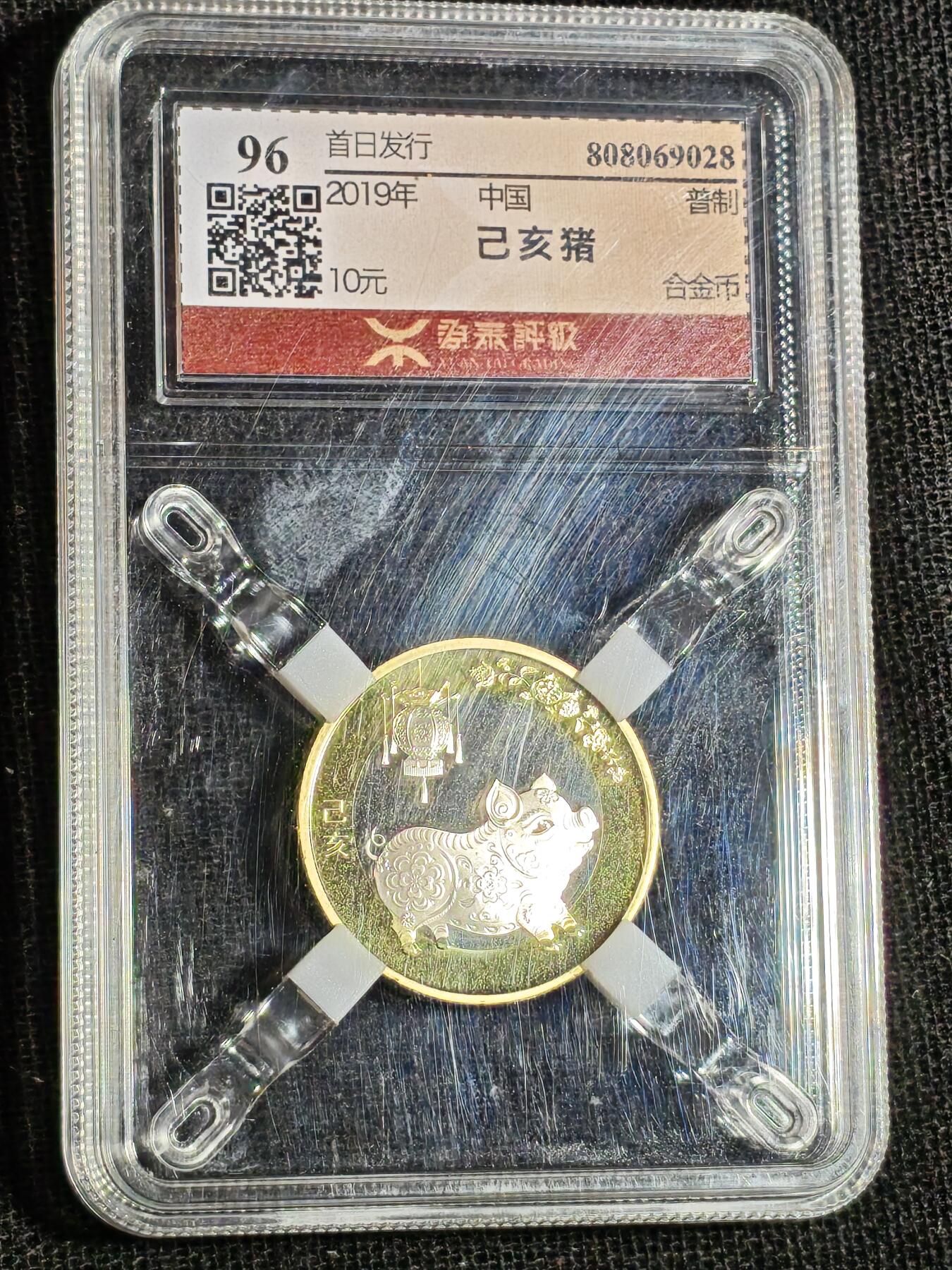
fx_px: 3924
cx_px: 476
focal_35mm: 107
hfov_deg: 13.8
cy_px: 635
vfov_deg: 18.4
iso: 50
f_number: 1.5
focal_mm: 4.94
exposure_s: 1/669
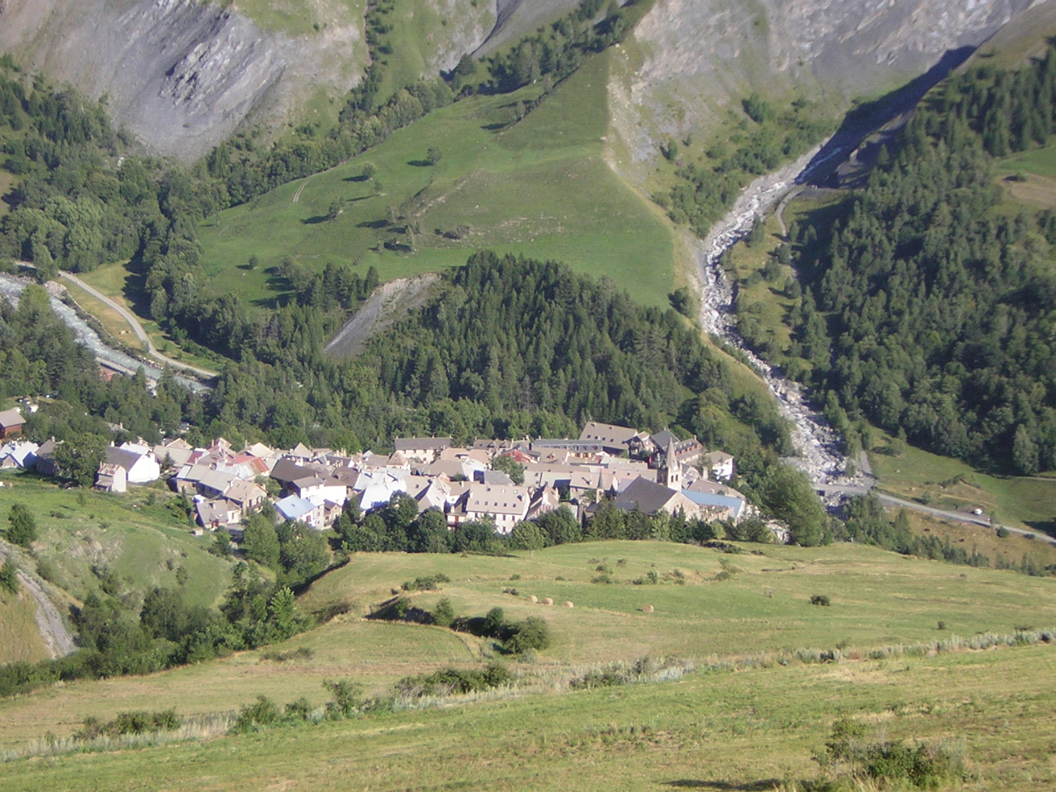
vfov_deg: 15.9
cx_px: 528
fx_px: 2837
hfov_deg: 21.1
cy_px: 396
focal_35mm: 93
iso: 50
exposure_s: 1/307
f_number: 4.3
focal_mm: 12.1
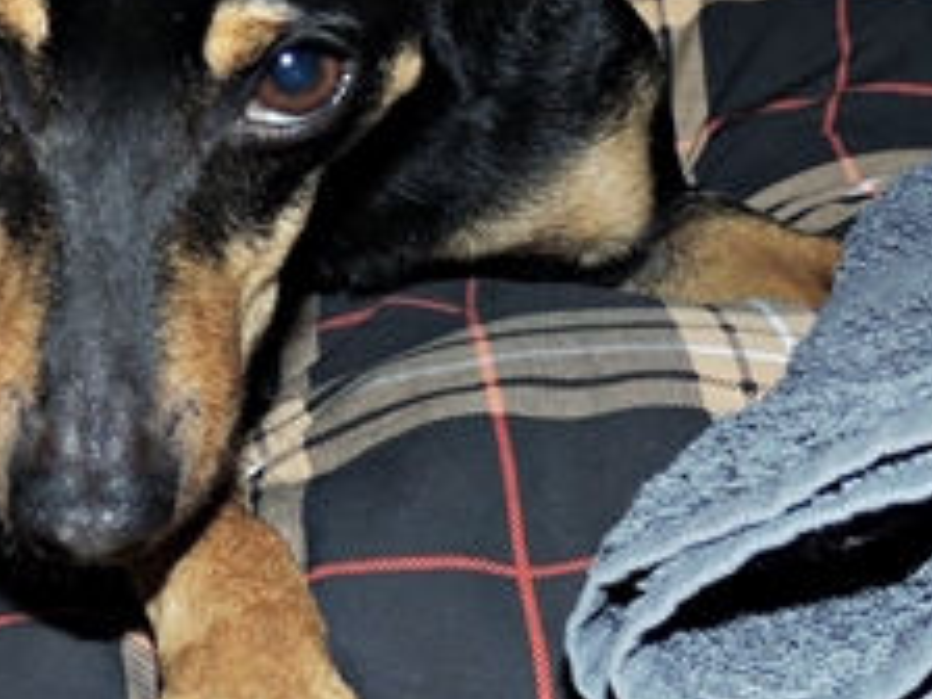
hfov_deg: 25.6
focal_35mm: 75
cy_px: 302
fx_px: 2019
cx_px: 191
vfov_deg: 19.6
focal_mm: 4.3
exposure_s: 1/30
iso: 200
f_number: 3
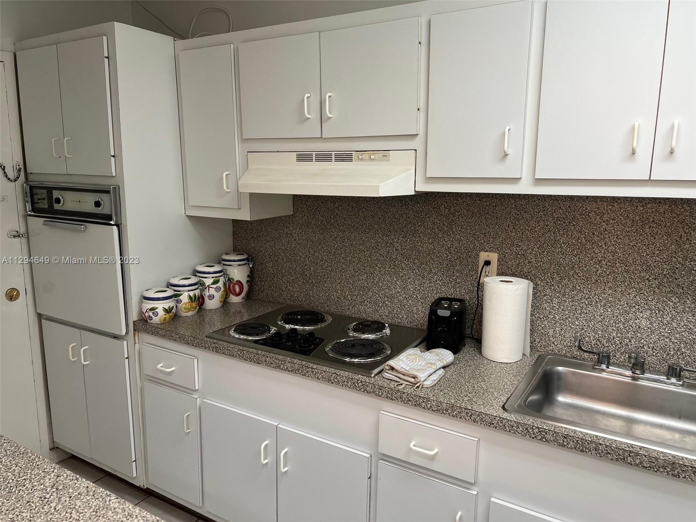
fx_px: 523
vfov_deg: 53.1
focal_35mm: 26
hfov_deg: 67.3
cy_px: 261
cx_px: 348
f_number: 1.5
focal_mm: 5.7
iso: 80
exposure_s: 1/60
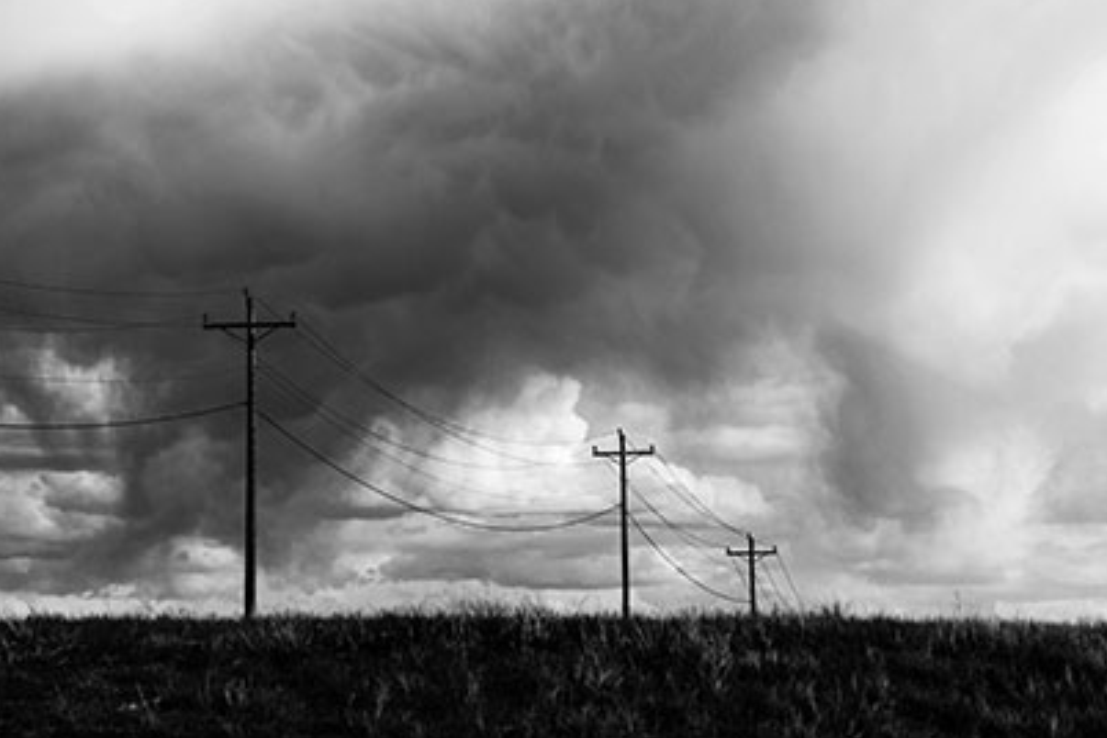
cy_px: 310
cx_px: 430
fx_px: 3444
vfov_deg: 12.2
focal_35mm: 112
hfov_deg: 18.2
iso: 64
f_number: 8
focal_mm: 60
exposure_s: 1/250
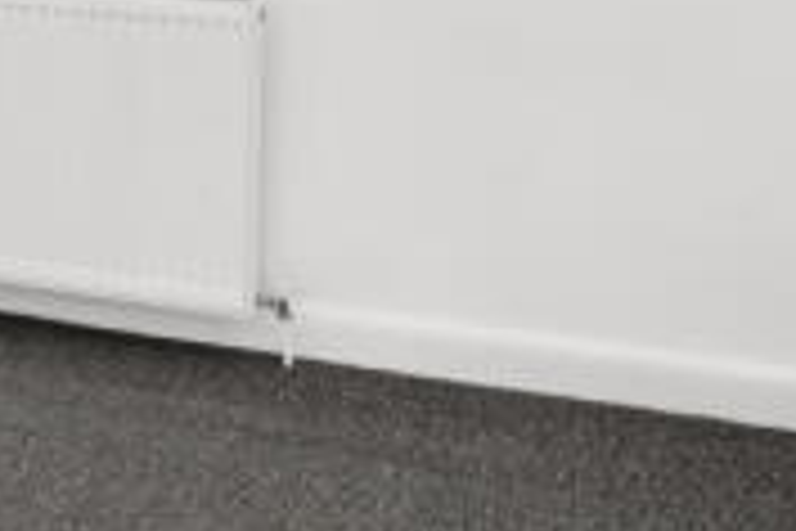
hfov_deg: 20.4
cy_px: -227
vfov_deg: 15.7
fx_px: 1791
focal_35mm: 81
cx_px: -486
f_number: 16
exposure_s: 2
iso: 200
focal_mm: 14
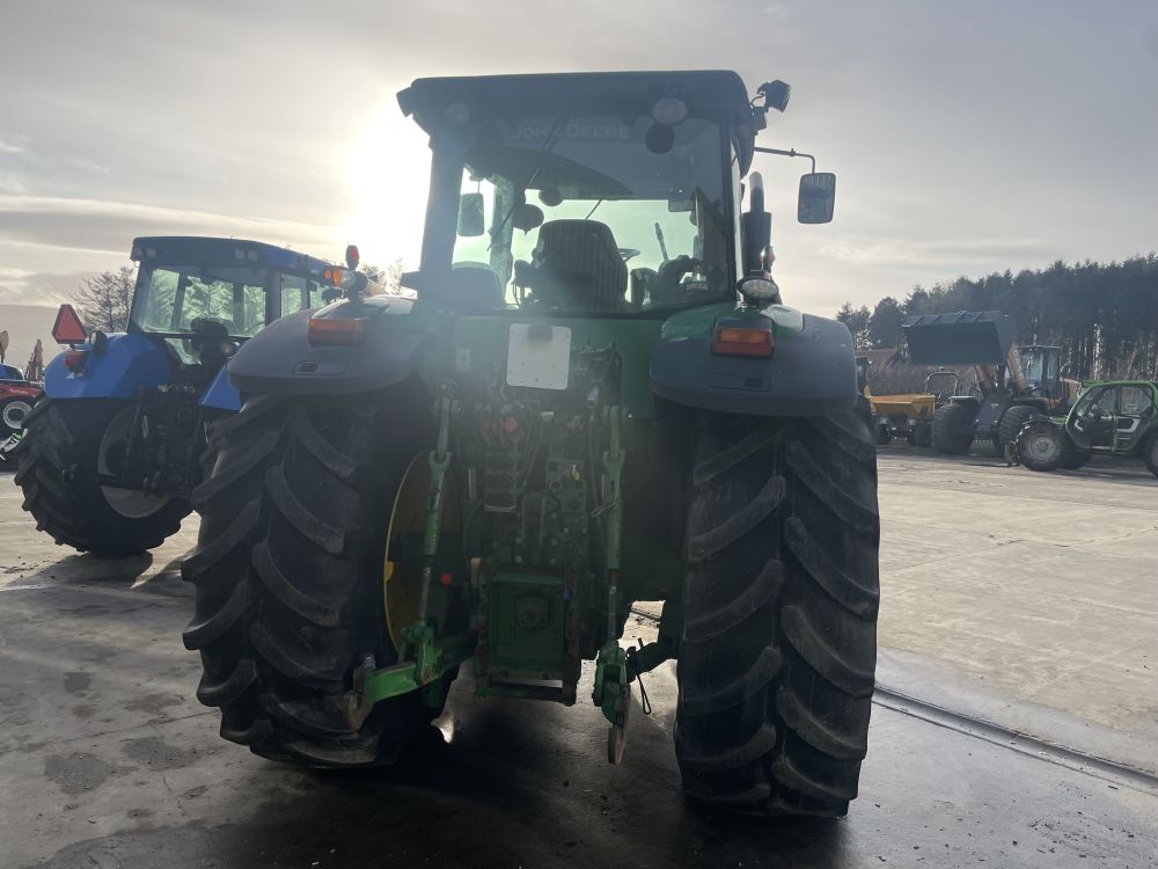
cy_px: 434
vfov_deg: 53.1
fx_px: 870
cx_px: 579
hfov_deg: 67.3
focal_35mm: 26
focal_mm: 4.2
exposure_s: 1/3040
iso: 32
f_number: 1.6
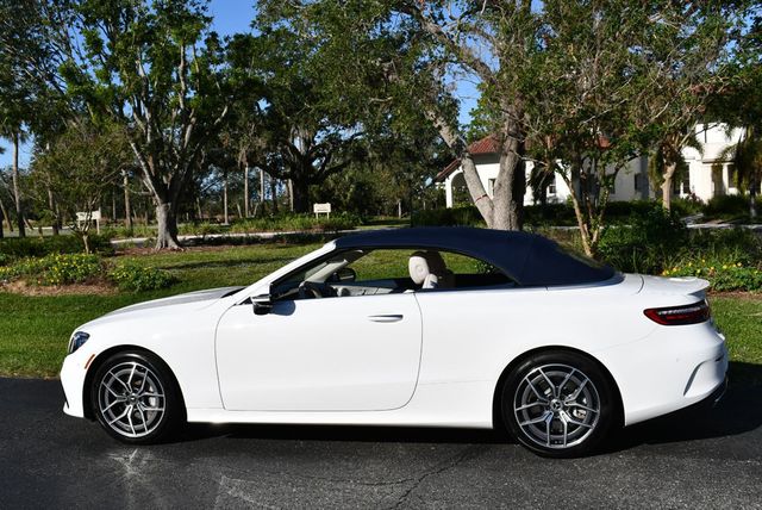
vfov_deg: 33.5
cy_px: 255
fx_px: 847
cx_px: 381
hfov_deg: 48.4
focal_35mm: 40
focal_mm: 20
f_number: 10
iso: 100
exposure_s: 1/400
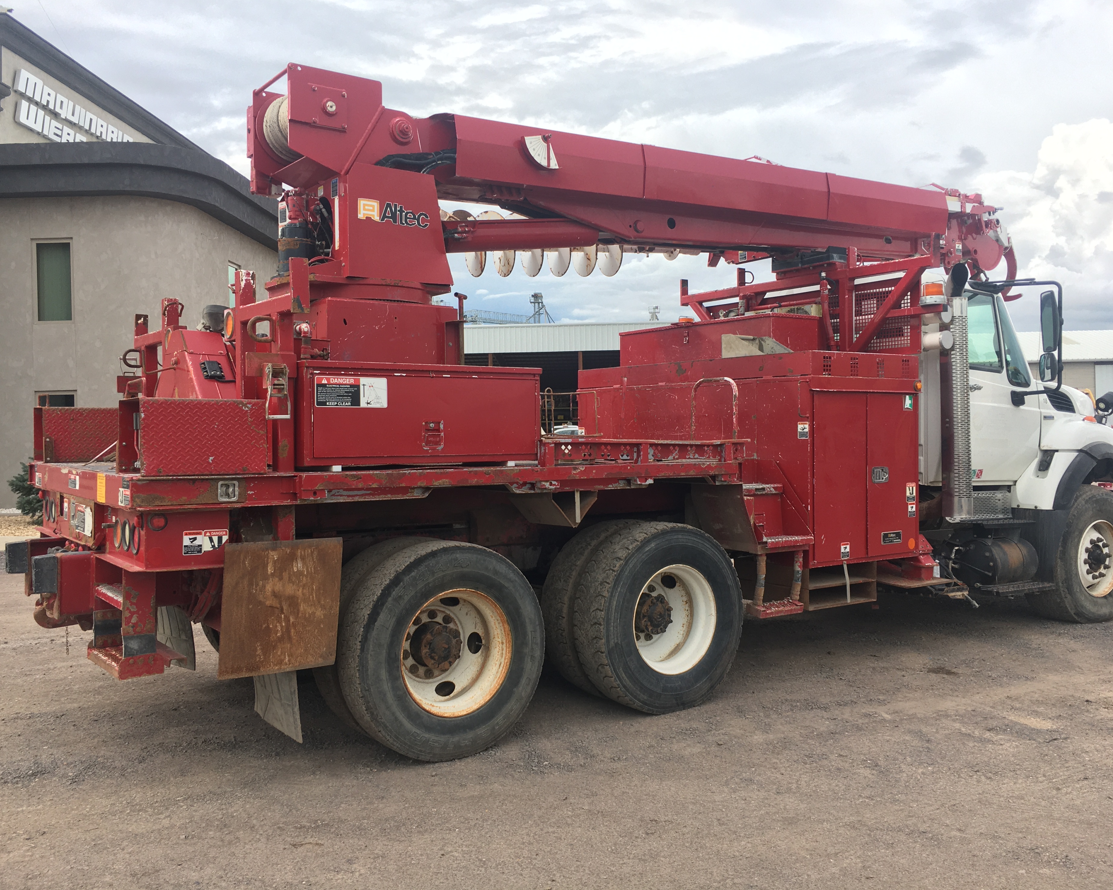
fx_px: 1021
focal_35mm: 31
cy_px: 436
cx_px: 551
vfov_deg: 47.1
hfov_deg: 57.2
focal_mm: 4.15
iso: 25
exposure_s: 1/587
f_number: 2.2
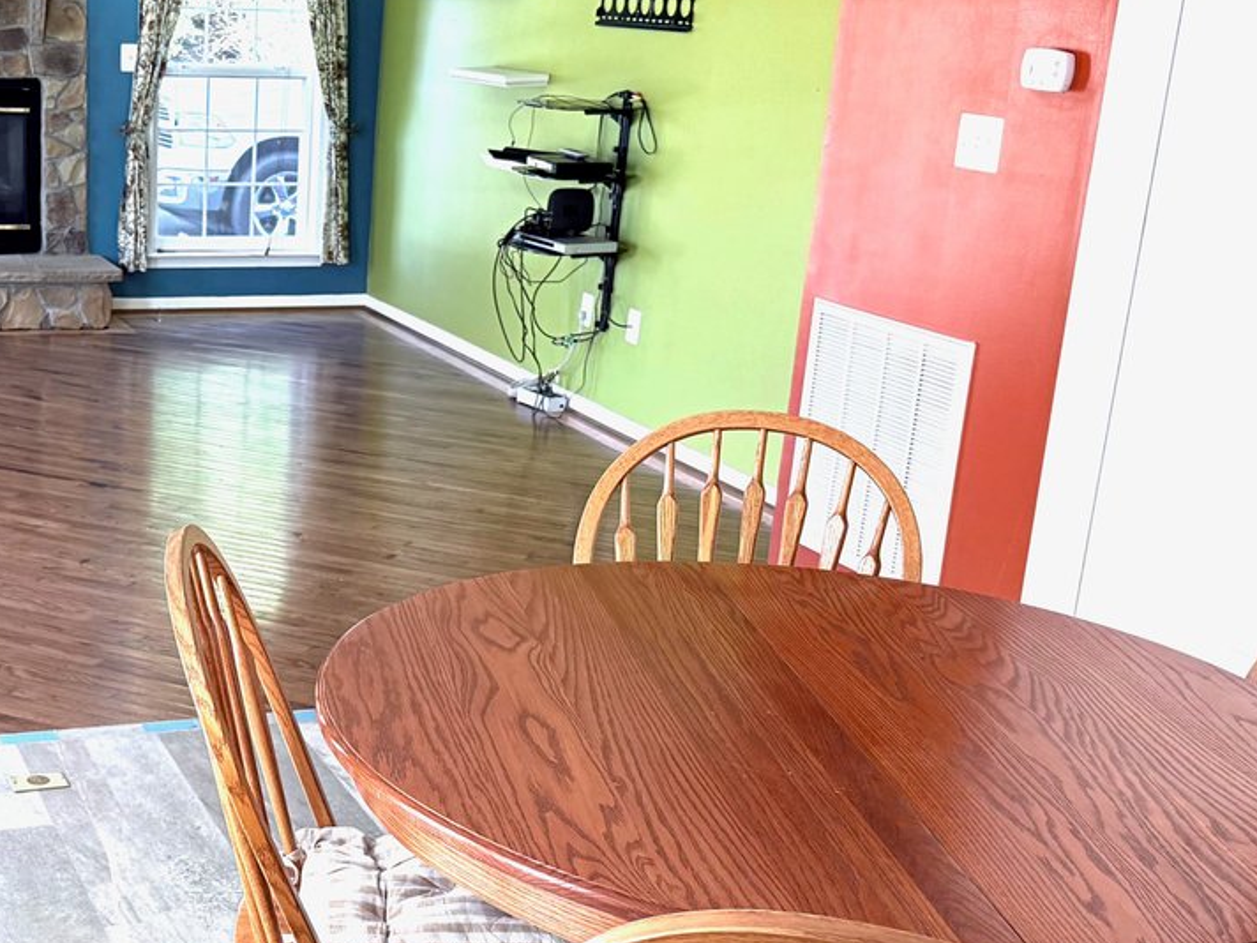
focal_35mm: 51
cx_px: 225
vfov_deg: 28.5
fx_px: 1852
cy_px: 585
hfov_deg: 36.1
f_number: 1.78
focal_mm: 6.76
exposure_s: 1/230
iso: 125
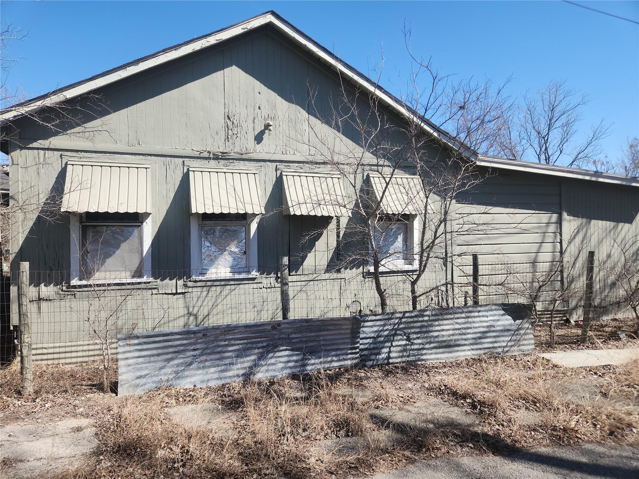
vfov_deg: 58.9
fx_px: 425
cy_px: 240
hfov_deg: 73.9
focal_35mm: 23
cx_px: 320
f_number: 1.8
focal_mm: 5.4
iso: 20
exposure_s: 1/986
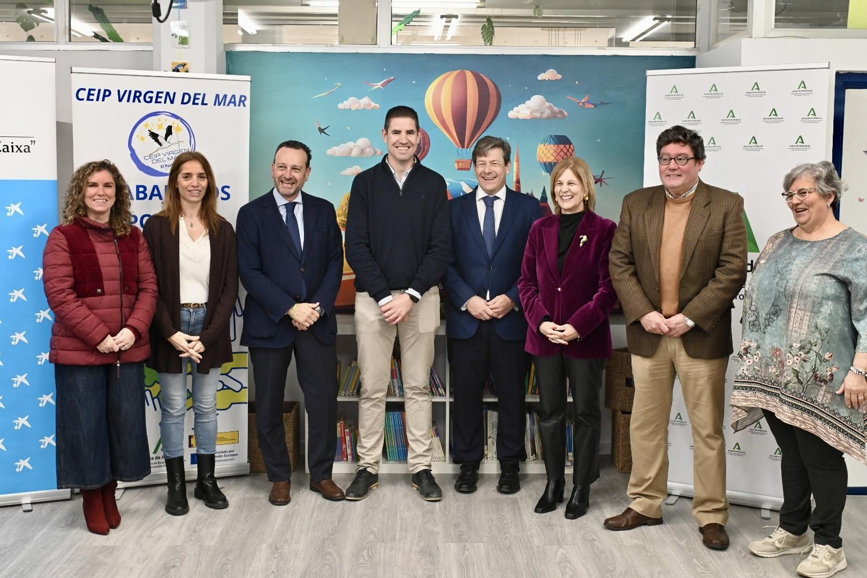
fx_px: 1060
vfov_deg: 30.5
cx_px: 434
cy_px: 289
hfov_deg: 44.5
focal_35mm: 44
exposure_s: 1/100
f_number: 6.3
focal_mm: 44
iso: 3200
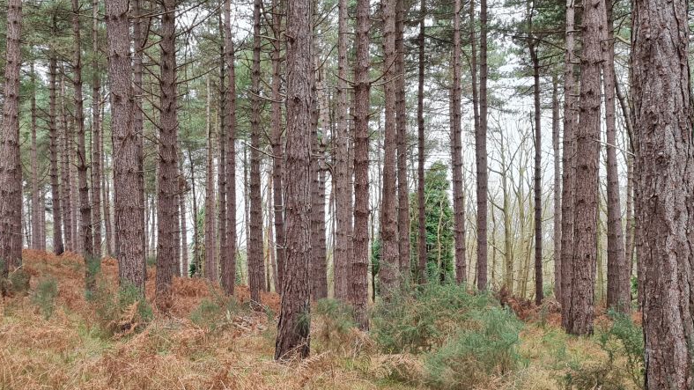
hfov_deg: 44.1
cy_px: 249
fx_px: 846
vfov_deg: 25.9
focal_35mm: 46
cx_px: 247
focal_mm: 5.4
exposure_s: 1/100
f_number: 1.8
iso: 125
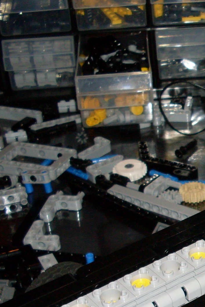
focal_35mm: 96
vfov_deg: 21.1
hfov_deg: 13.1
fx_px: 820
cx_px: 347
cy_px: 222
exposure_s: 1/45
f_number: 2.8
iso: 100
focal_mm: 6.3
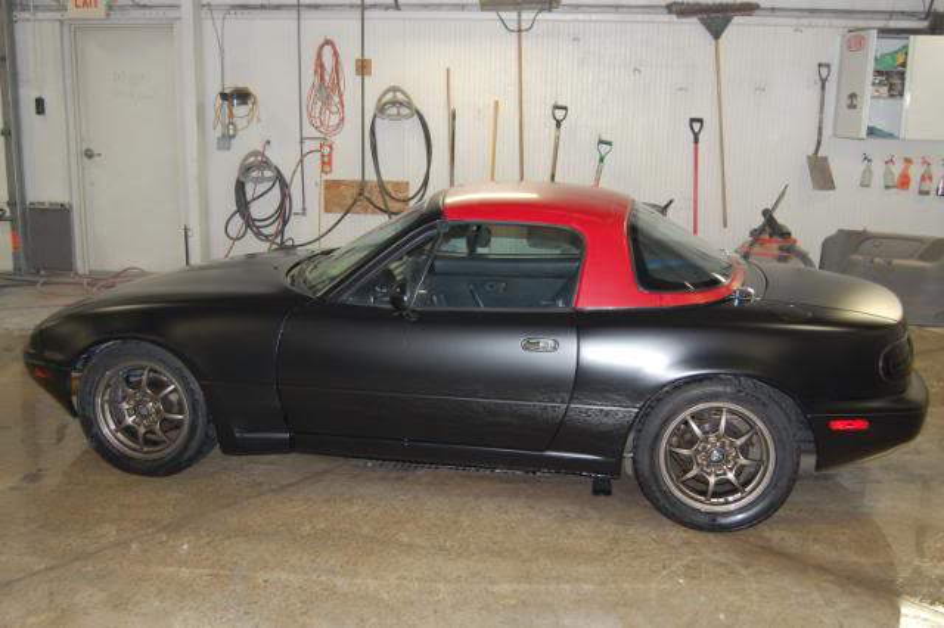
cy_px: 314
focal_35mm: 36
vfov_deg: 36.8
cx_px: 472
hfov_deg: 53.2
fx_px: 943
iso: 400
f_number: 4
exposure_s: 1/60
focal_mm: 24
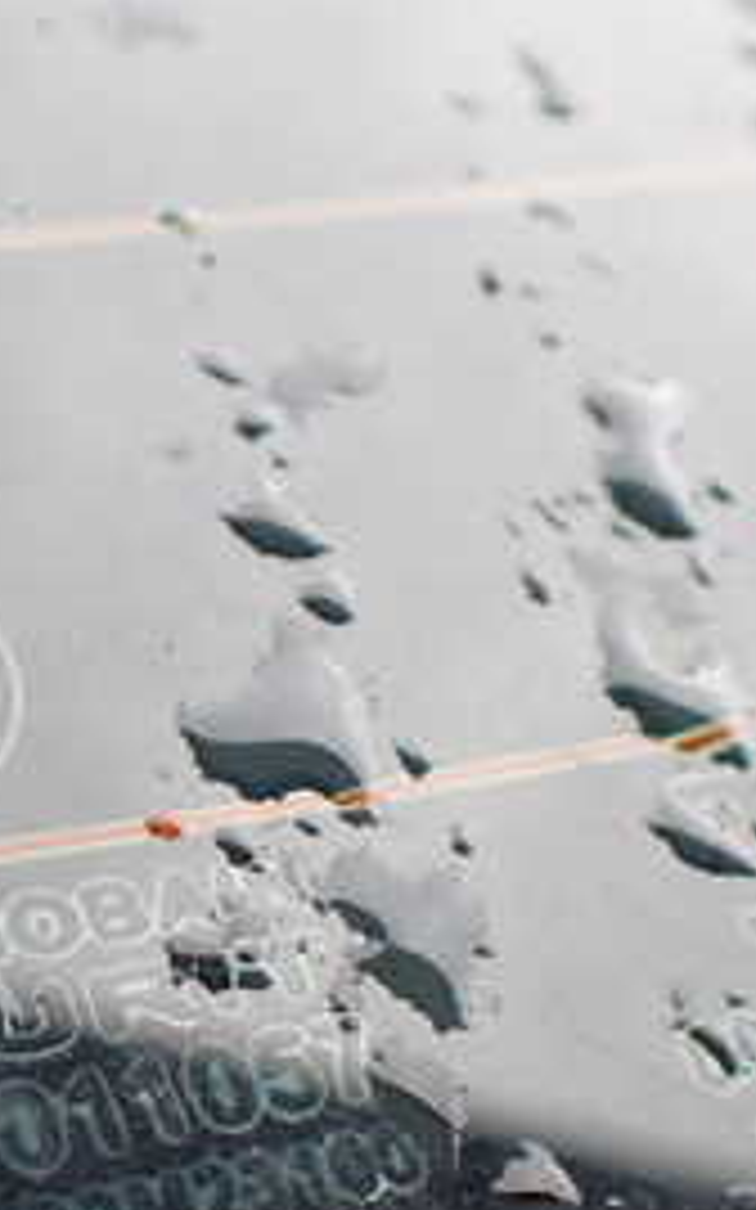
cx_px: -126
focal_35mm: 71
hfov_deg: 17.6
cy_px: 922
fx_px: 2342
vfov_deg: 28.5
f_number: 2.3
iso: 200
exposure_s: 1/125
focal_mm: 5.4
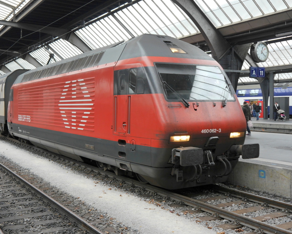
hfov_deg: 41.2
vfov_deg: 33.4
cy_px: 118
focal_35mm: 45
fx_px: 389
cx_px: 145
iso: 320
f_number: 4.2
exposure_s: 1/60
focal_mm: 20
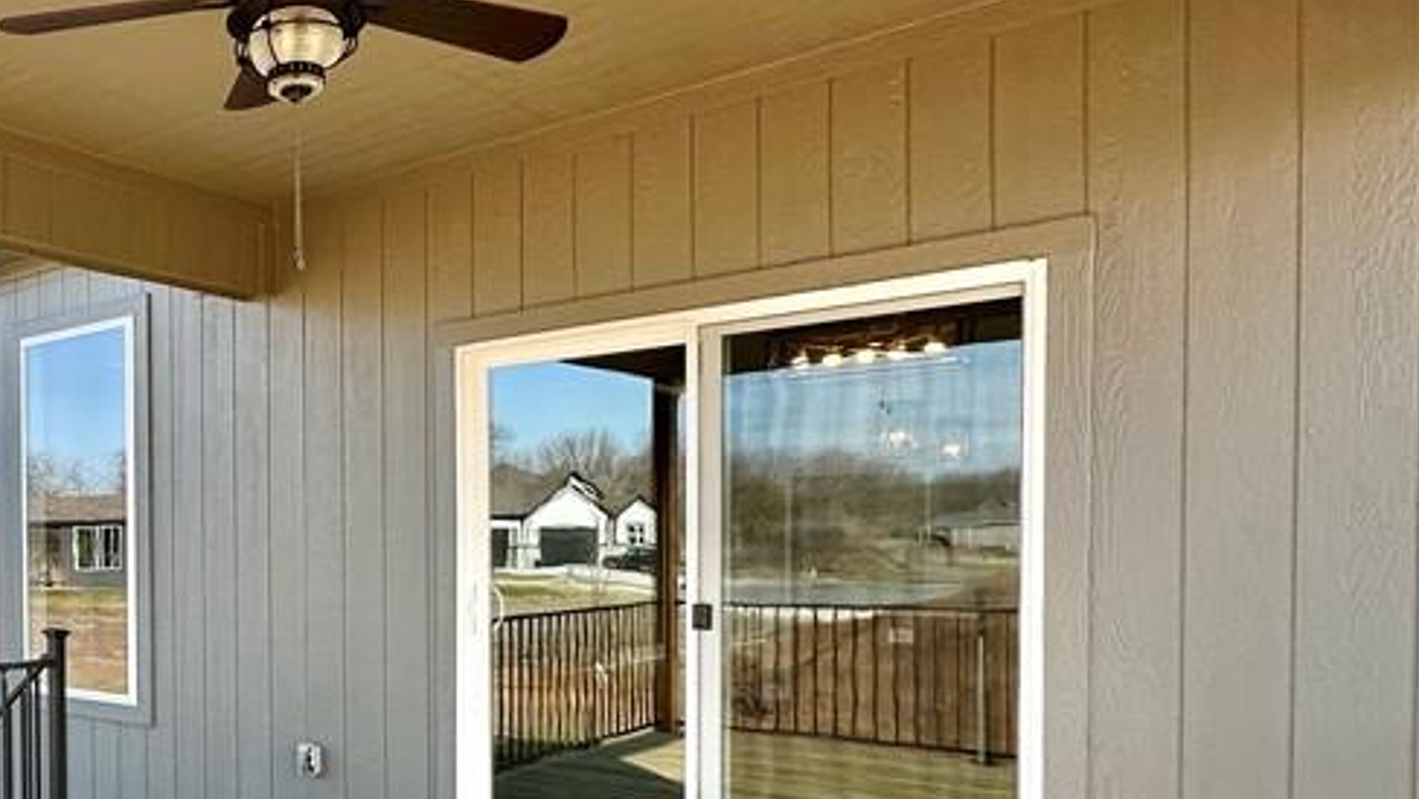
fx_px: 1205
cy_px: 572
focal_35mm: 32
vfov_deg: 36.1
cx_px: 145
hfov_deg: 53.5
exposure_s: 1/338
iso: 40
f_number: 2.2
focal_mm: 2.22
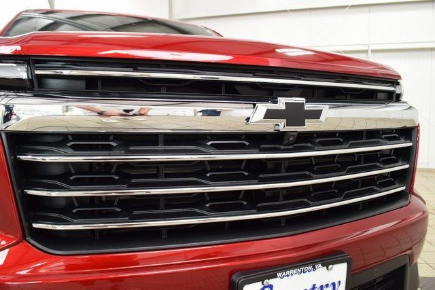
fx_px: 363
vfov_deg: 43.6
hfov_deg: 61.9
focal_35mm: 30
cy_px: 145
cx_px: 218
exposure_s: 1/30
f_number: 7.1
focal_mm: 20
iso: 1250
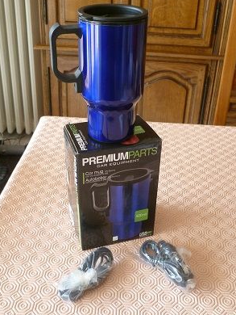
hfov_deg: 36.0
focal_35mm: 40
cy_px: 154
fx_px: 363
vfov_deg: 46.8
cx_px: 118
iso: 250
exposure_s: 1/80
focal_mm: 7
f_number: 3.2
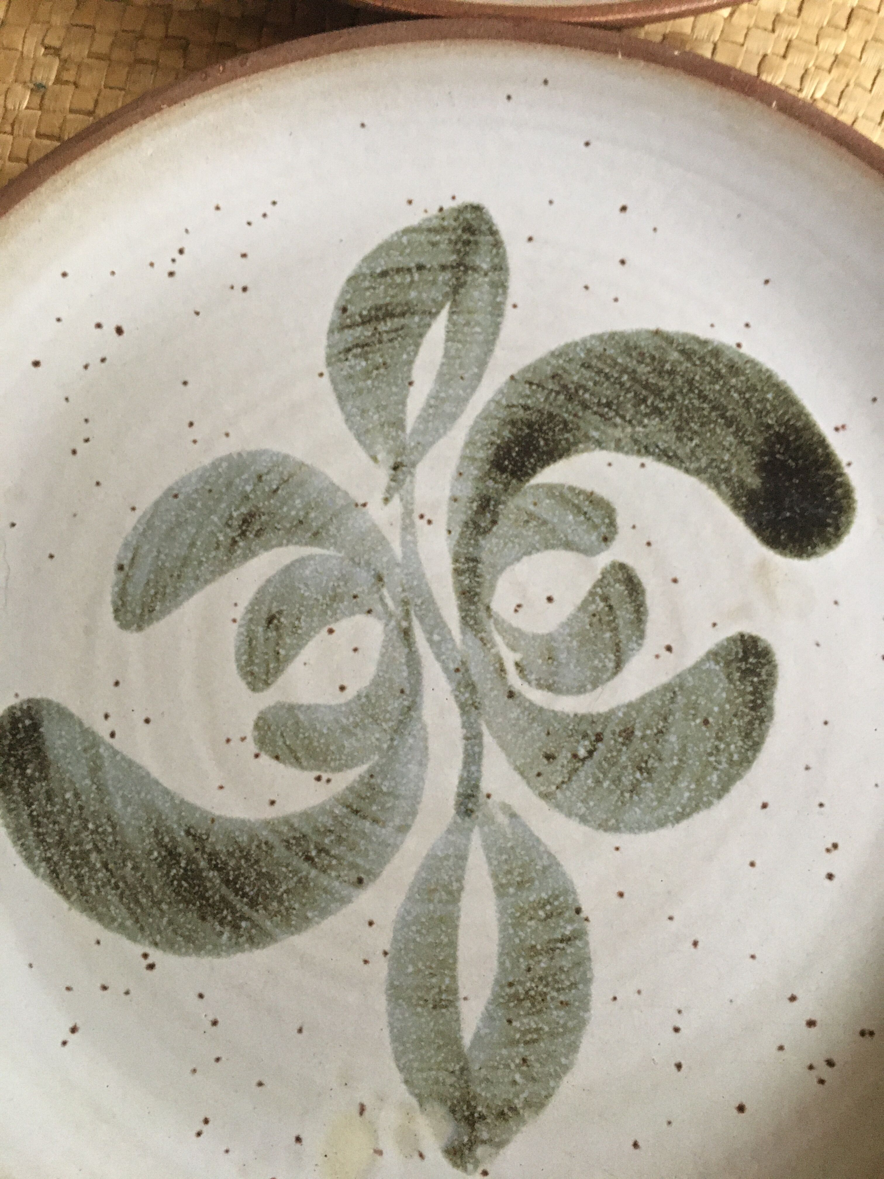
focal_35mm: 29
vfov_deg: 61.7
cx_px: 442
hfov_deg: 48.2
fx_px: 987
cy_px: 590
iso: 200
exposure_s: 1/17
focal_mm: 4.15
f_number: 2.2
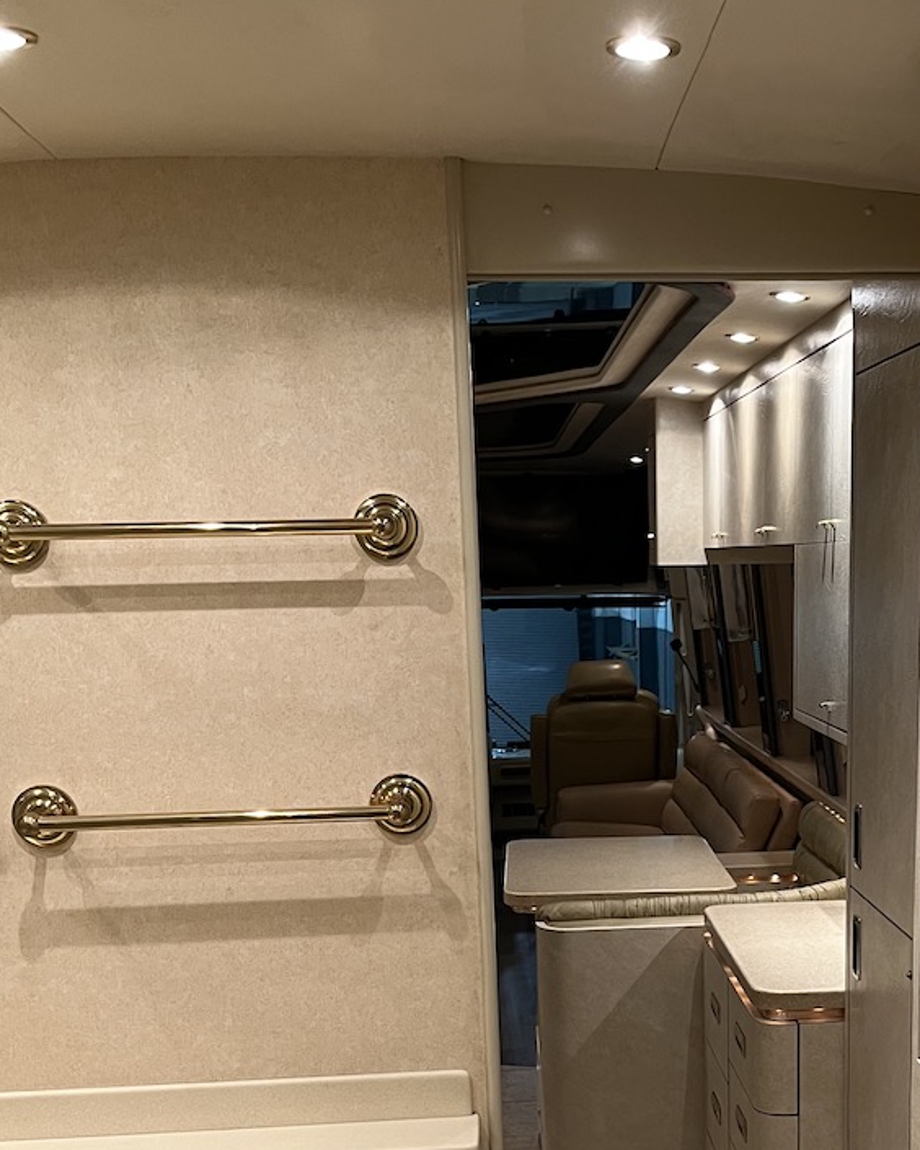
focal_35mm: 48
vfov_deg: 37.4
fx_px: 1634
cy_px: 921
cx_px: 664
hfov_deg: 31.0
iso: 125
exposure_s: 1/88
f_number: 1.6
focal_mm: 5.1
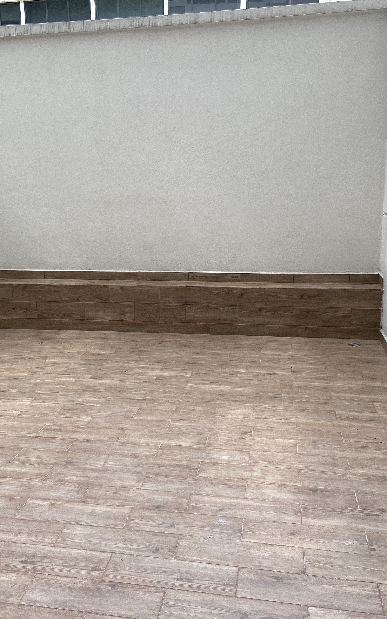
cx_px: 144
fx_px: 624
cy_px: 309
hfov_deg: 34.3
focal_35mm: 37
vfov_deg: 52.7
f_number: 1.8
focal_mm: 4.25
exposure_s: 1/377
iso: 32
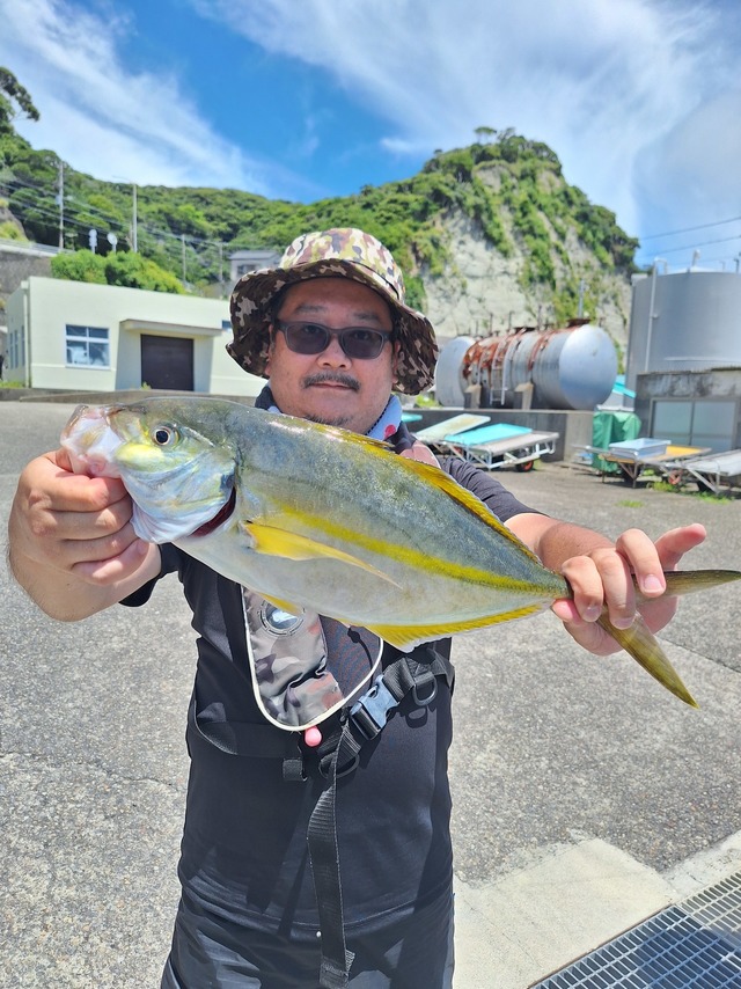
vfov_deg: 73.9
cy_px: 494
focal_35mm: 23
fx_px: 657
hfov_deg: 58.9
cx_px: 370
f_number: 1.8
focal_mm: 5.54
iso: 40
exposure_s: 1/1282
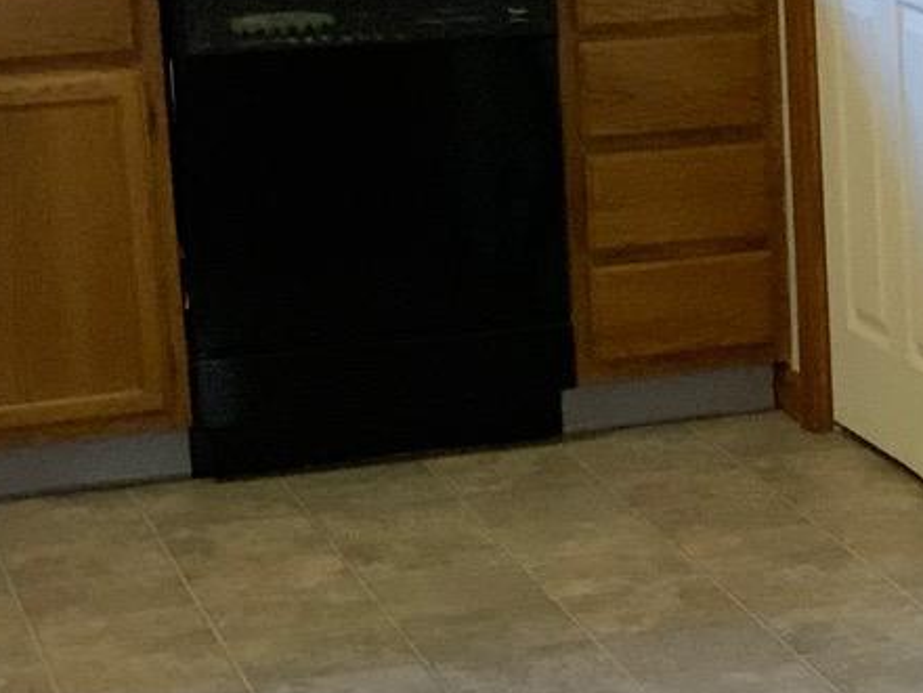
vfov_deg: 11.0
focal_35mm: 135
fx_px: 3600
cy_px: 174
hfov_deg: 13.1
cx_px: 1687
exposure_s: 1/60
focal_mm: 3
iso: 200
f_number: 1.8
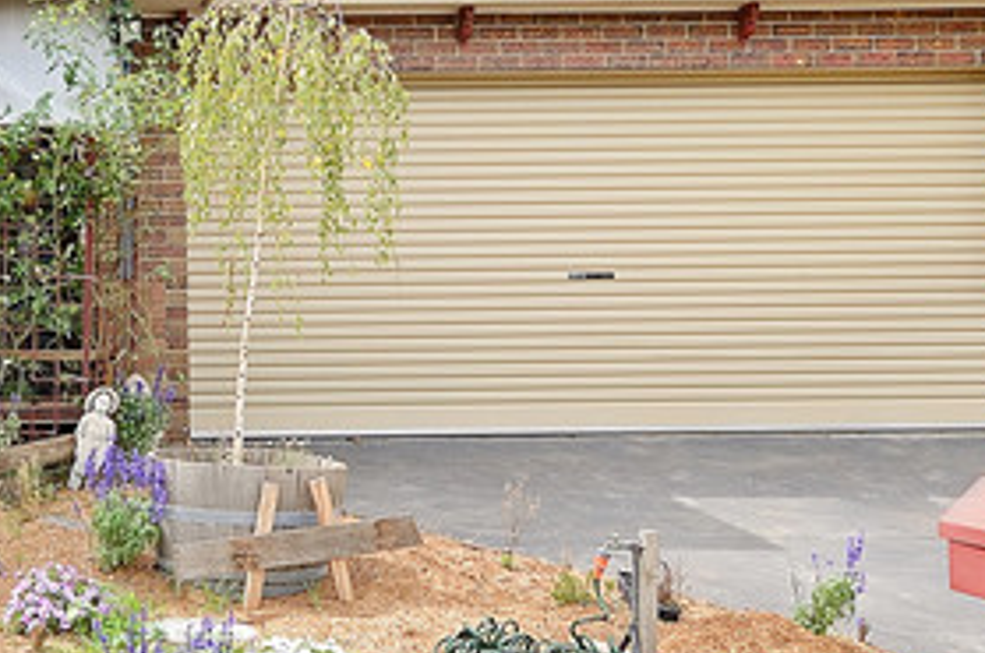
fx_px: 1502
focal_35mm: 55
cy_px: 233
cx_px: -7
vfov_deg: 24.4
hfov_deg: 33.2
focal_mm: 10
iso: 100
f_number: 8
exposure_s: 1/125
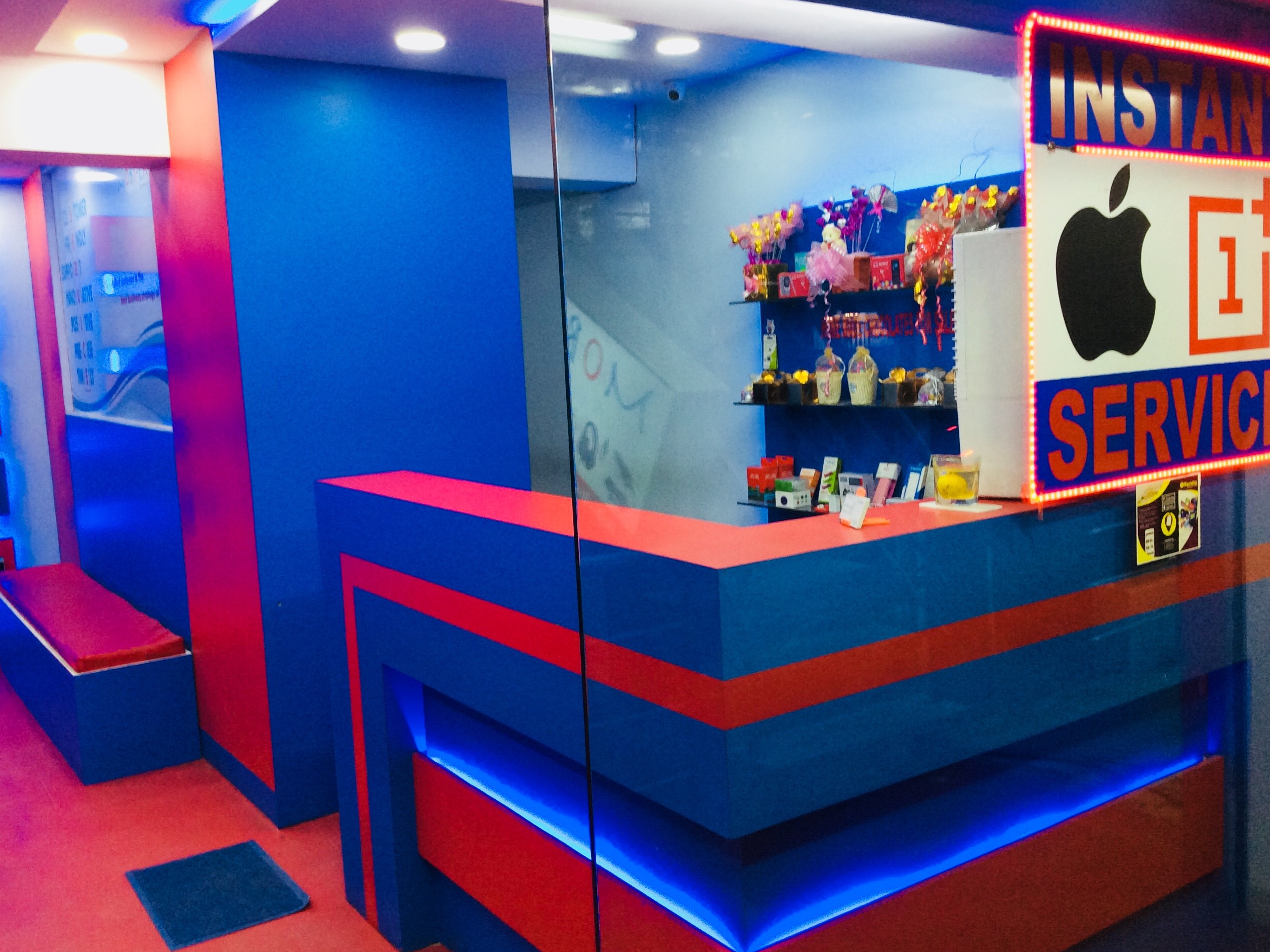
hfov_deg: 55.3
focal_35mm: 33
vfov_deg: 42.9
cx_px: 653
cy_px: 469
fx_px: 1211
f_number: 2.4
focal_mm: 3.3
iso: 64
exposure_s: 1/25
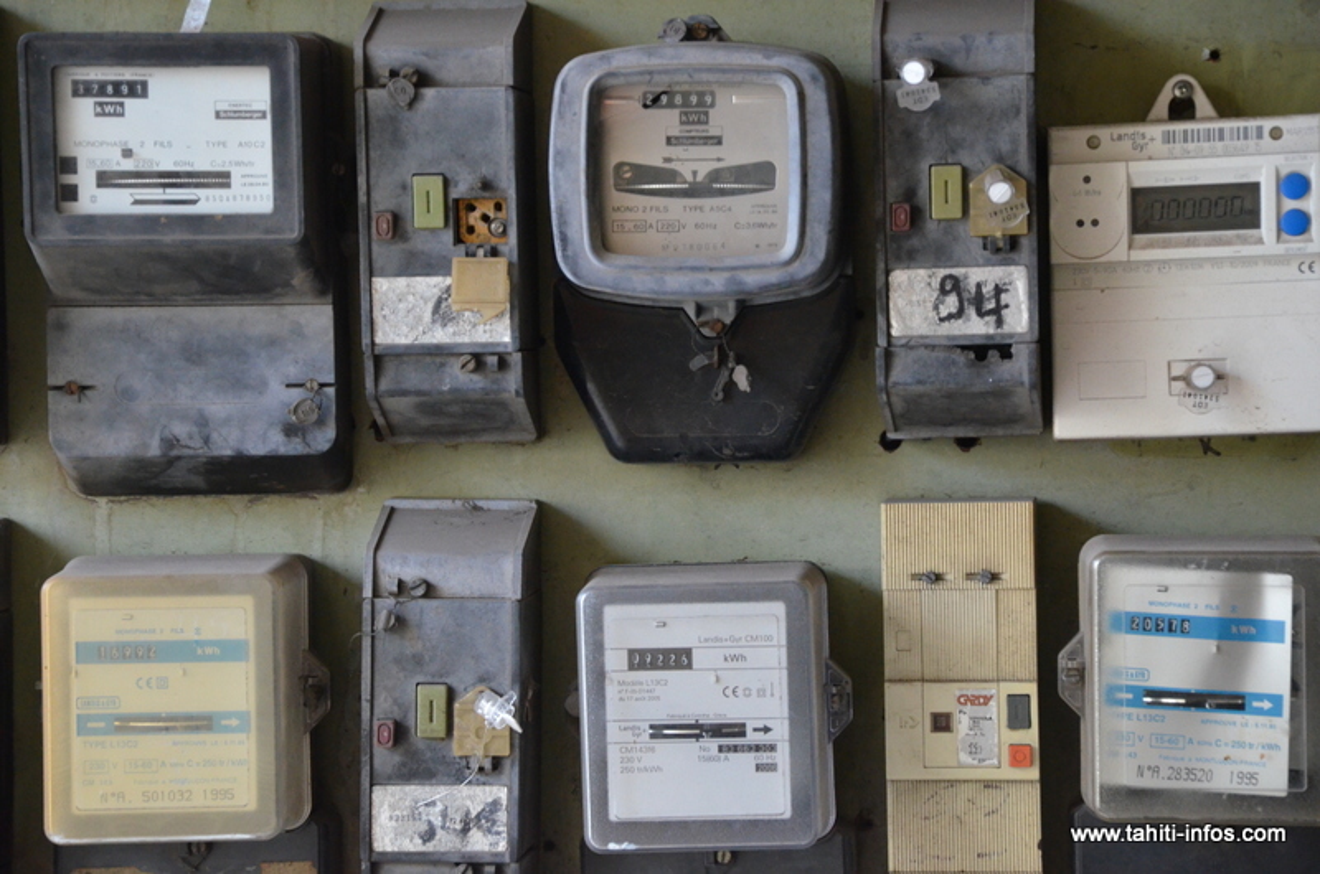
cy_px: 437
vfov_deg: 8.7
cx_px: 660
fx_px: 5763
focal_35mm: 158
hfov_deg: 13.1
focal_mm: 105
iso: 3200
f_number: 8
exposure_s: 1/250
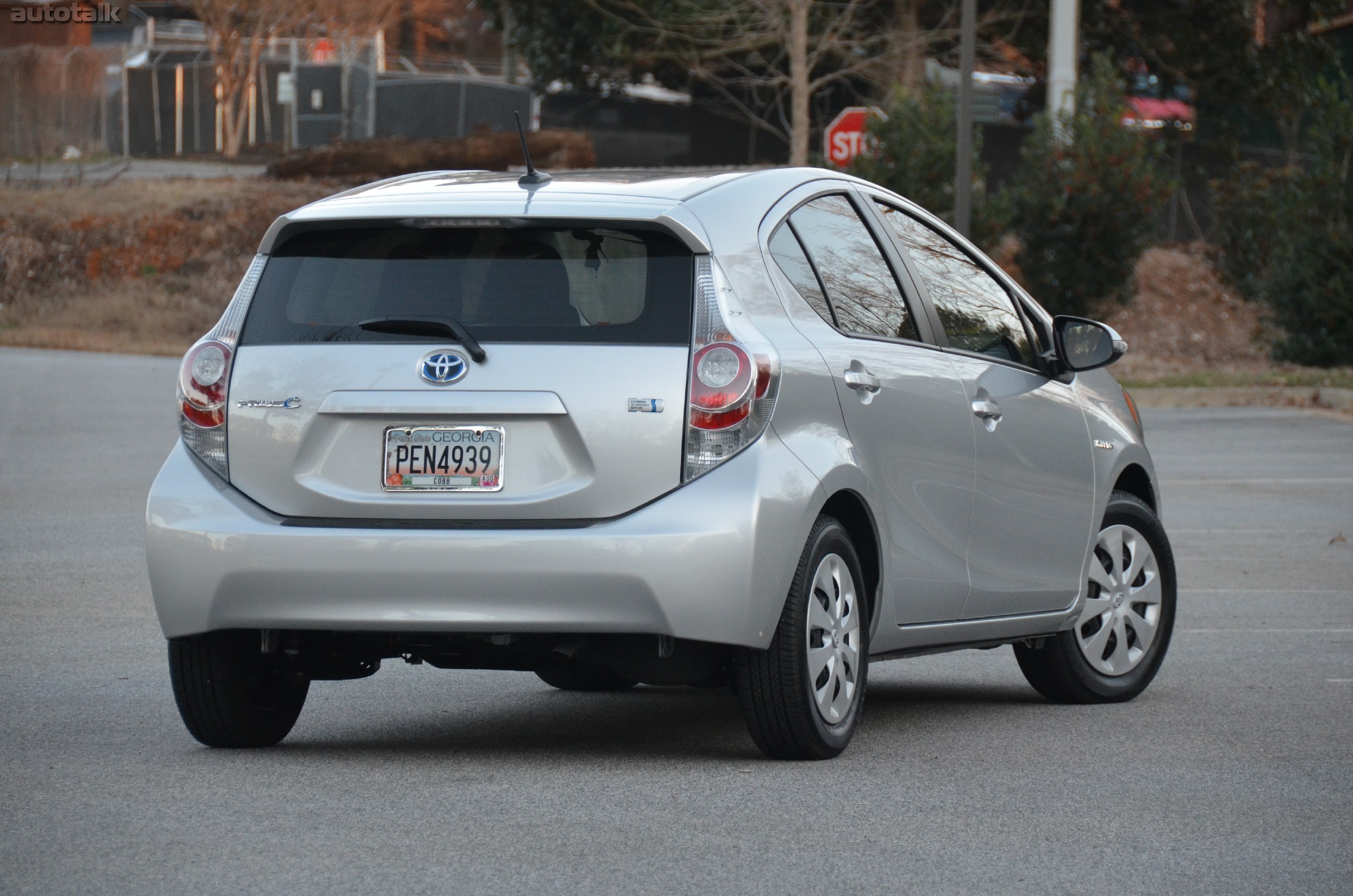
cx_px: 676
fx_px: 7314
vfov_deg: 7.0
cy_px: 448
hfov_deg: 10.6
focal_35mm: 195
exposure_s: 1/320
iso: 1600
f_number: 5.6
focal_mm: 130
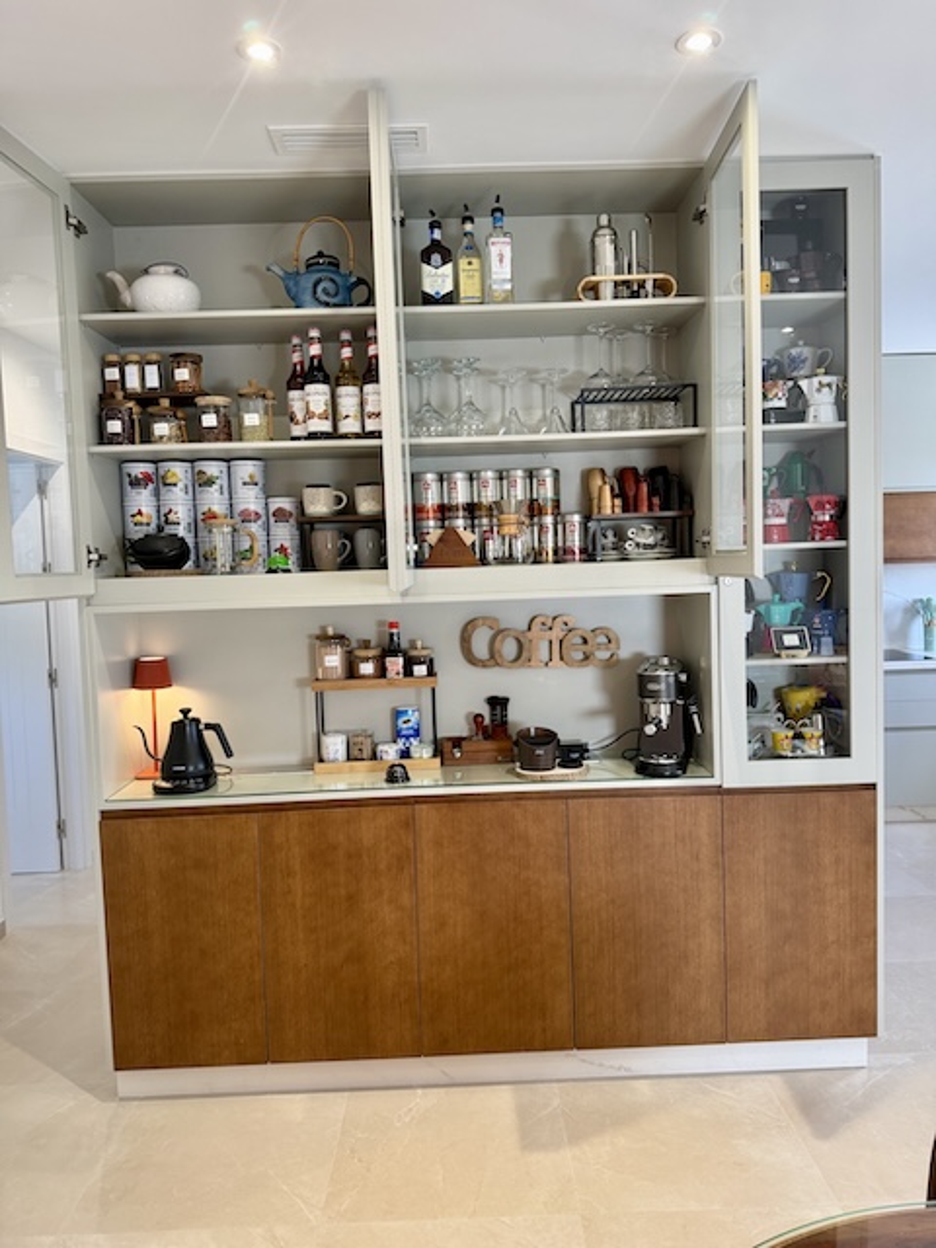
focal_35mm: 24
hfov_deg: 56.8
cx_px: 468
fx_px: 865
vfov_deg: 71.6
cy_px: 624
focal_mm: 6.76
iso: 160
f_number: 1.78
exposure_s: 1/100
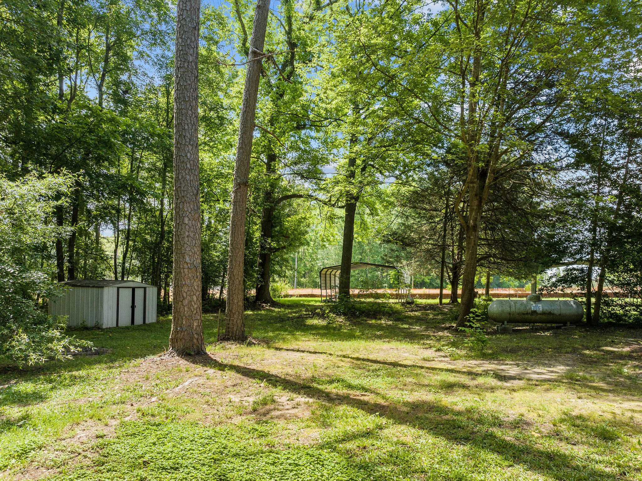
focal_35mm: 24
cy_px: 240
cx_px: 321
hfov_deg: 71.6
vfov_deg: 56.8
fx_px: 445
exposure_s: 1/200
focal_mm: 12.29
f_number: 2.8
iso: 160
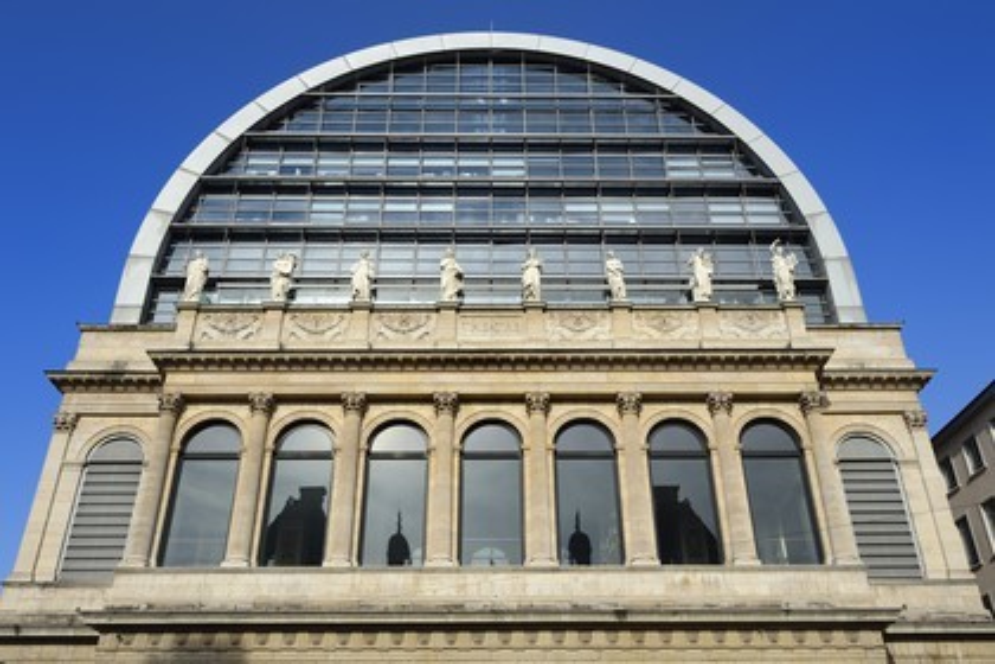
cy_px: 332
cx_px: 498
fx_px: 884
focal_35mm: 32
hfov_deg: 58.7
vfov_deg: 41.1
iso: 200
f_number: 10
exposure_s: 1/250
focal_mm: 32
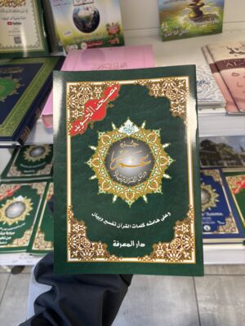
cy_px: 163
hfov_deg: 53.1
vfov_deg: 67.3
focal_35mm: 26
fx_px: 245
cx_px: 122
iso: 100
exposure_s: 1/50
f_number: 1.6
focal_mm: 5.96
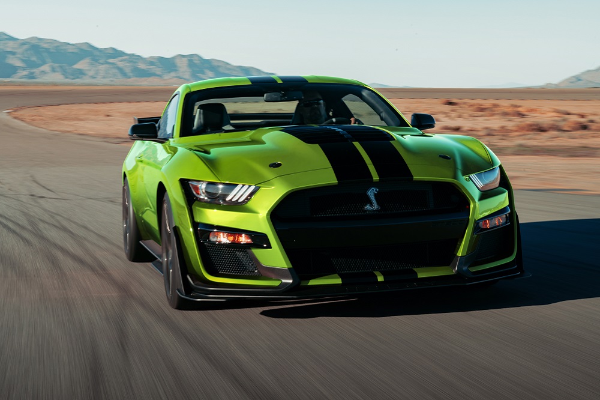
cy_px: 200
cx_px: 300
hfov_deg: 28.9
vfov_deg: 19.4
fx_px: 1166
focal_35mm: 70
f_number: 22
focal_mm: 70
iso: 250
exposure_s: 1/20
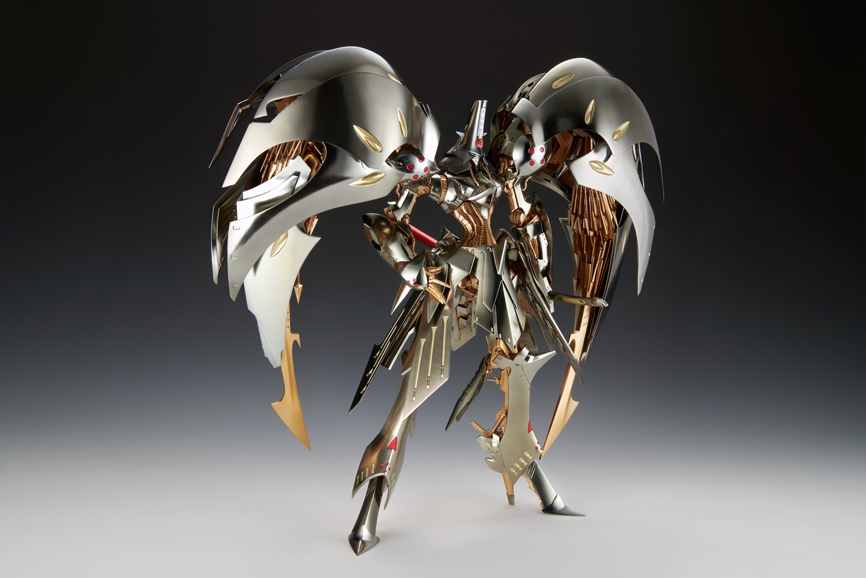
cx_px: 433
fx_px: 1563
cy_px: 289
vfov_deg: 20.9
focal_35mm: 65
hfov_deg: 31.0
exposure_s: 1/3
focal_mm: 65
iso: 160
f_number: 22
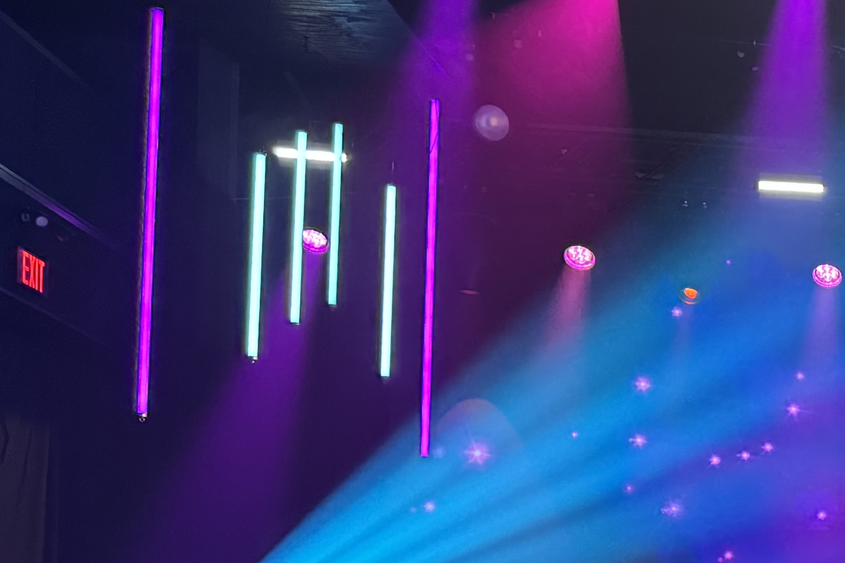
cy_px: 673
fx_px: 1620
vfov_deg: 18.7
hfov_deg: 25.1
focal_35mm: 69
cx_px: 1117
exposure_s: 1/50
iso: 800
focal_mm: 6.76
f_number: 1.78
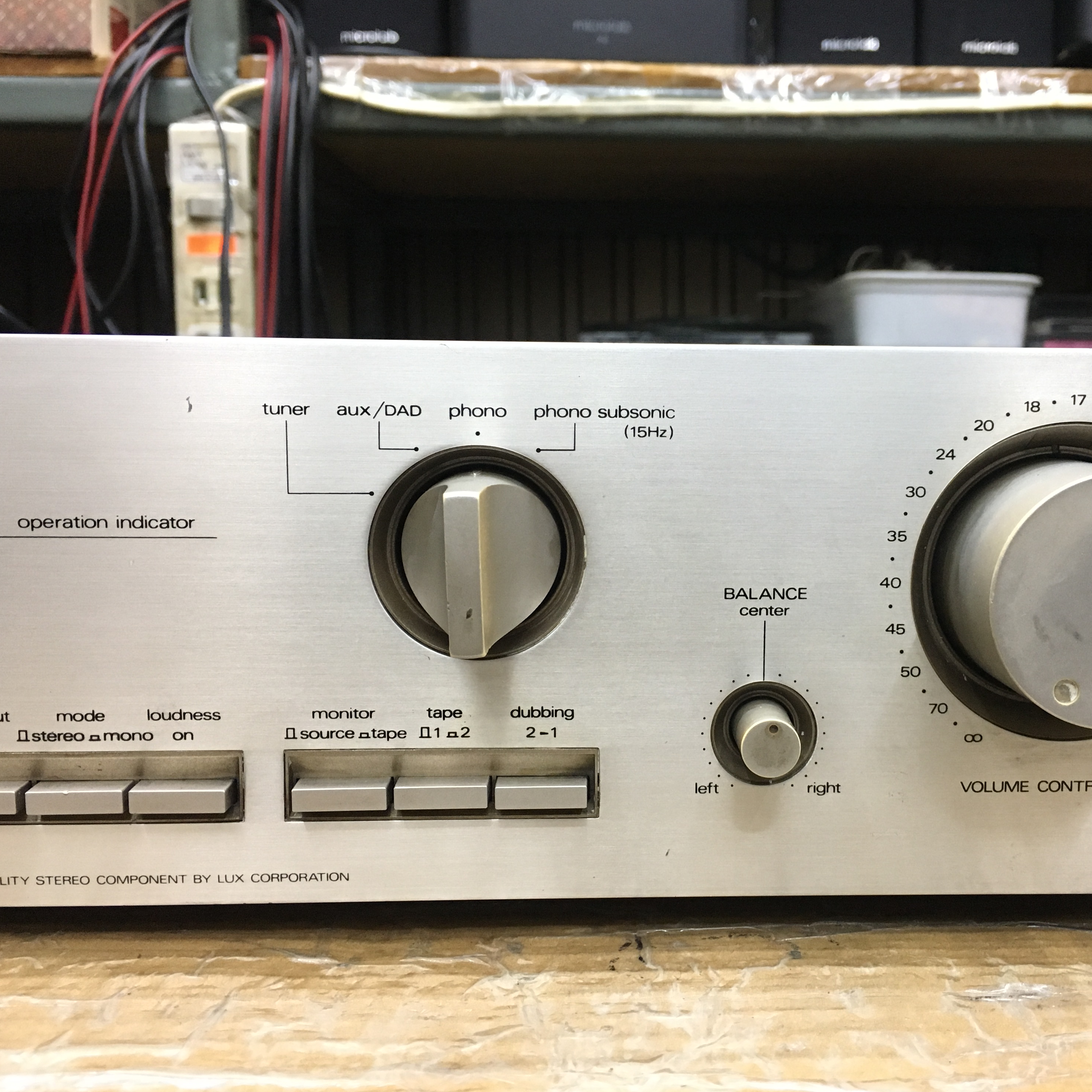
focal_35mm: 35
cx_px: 689
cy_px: 551
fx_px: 1249
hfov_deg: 46.8
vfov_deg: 47.2
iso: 200
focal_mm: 4.15
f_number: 2.2
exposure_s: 1/33
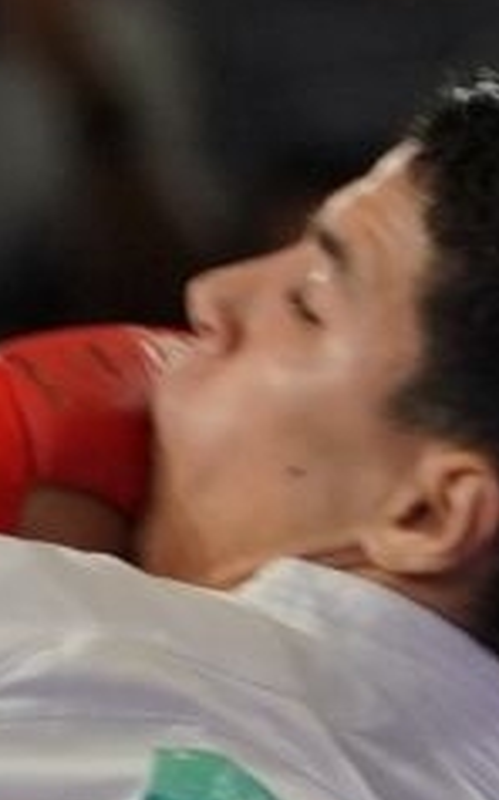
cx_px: -1028
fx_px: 32375
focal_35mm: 1487
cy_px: 1249
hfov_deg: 0.9
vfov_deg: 1.4
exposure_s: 1/500
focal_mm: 128
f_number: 2.8
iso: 500
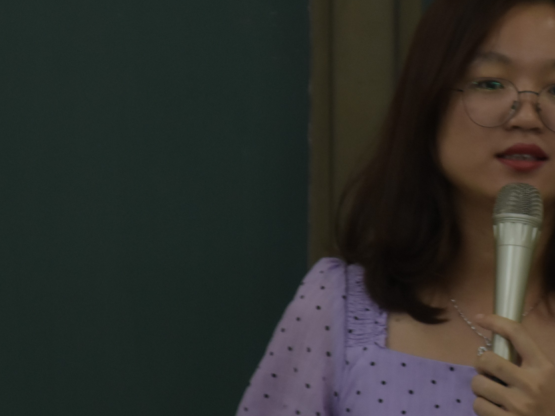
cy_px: 172
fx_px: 7584
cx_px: 469
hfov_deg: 4.2
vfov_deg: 3.1
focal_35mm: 473
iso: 1000
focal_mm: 122
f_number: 5.6
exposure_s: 1/30
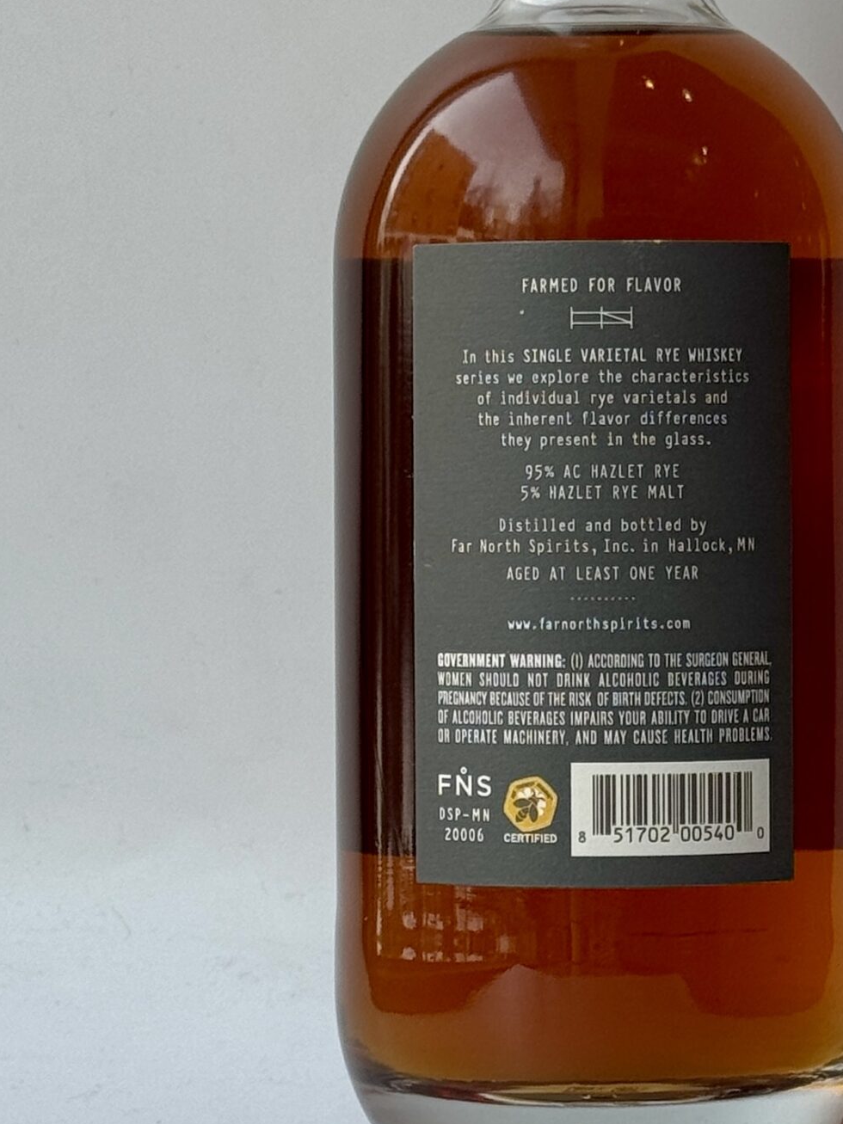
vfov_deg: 20.8
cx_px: 602
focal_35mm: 94
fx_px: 3053
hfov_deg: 15.7
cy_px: 365
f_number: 1.78
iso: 50
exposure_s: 1/121
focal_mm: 6.76
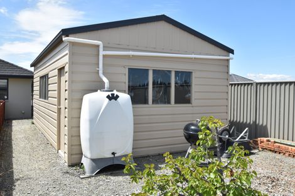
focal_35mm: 30
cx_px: 148
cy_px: 98
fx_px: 246
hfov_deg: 61.9
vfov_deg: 43.6
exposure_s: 1/400
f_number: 10
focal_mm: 20
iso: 200
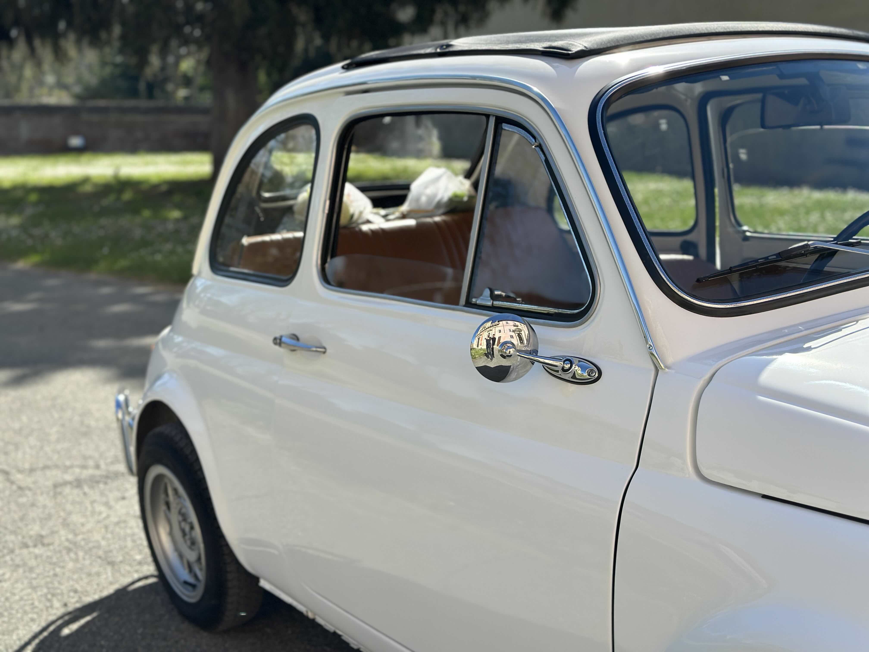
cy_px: 326
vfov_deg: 30.3
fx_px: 1205
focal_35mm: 48
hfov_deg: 39.7
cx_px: 434
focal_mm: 6.86
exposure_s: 1/4184
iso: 100
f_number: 1.78
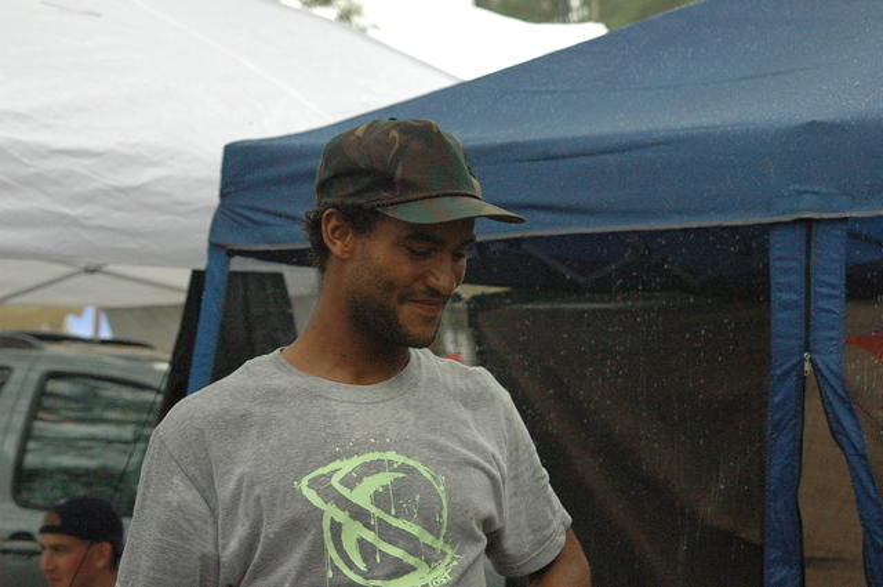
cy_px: 294
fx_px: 3013
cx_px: 442
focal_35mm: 123
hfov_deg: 16.7
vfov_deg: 11.1
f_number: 7.1
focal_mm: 82
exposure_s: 1/200
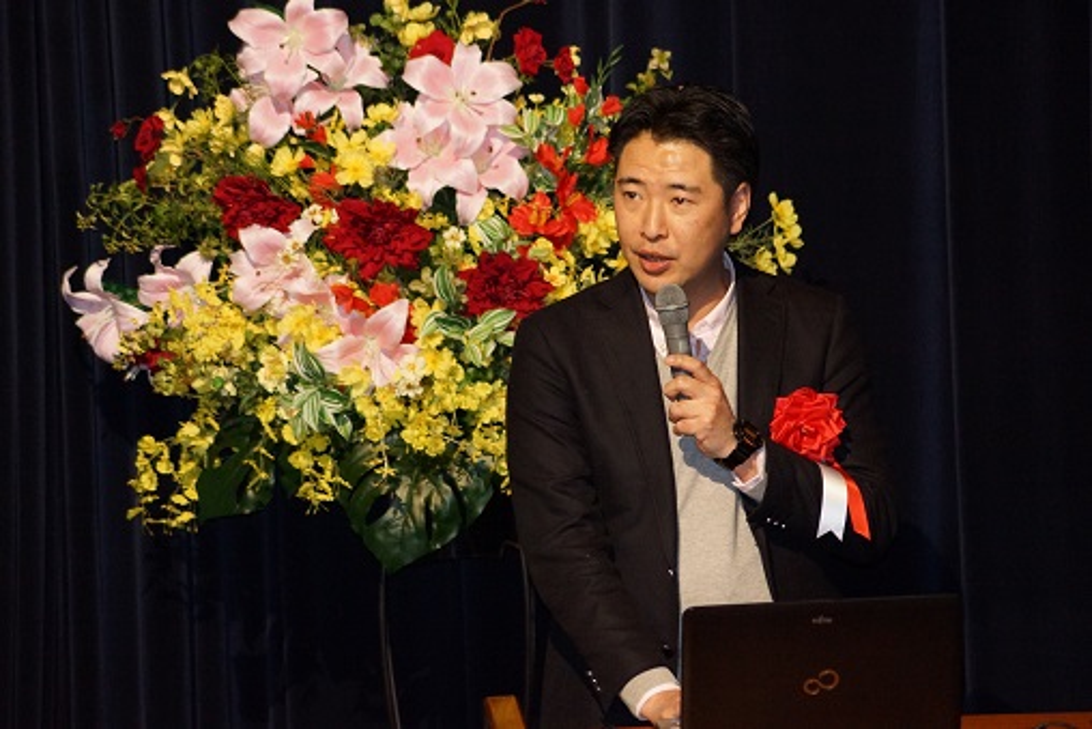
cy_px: 364
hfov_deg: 6.9
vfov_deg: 4.6
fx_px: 9102
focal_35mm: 300
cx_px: 546
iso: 1600
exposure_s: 1/60
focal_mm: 200
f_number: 5.6
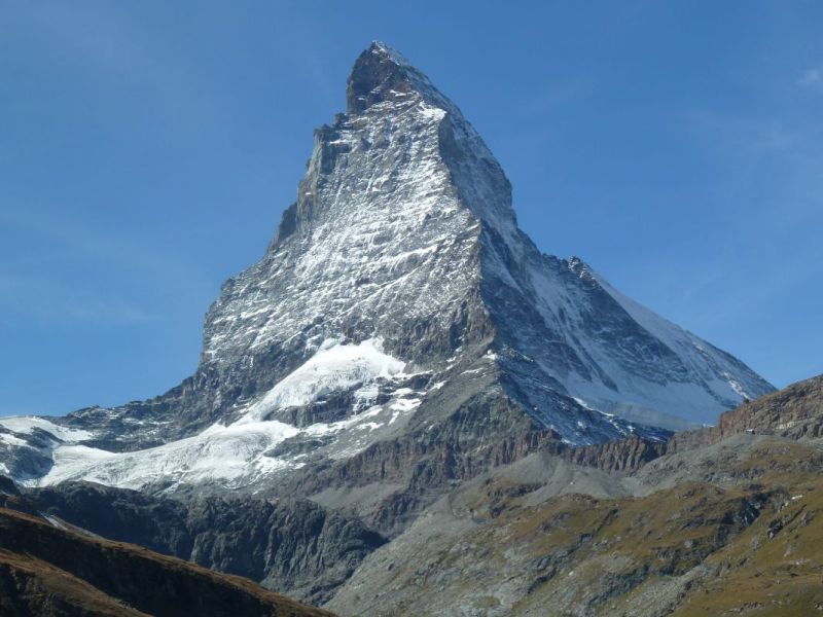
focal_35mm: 104
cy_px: 308
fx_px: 2473
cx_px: 412
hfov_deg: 18.9
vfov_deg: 14.2
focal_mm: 17
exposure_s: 1/500
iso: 80
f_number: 5.6
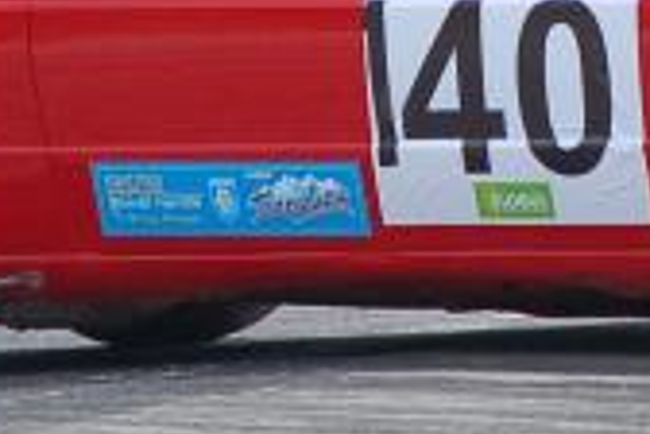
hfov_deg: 1.5
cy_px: -207
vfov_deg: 1.0
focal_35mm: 1373
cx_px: 689
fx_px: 24788
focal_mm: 150
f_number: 5.3
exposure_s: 1/1000
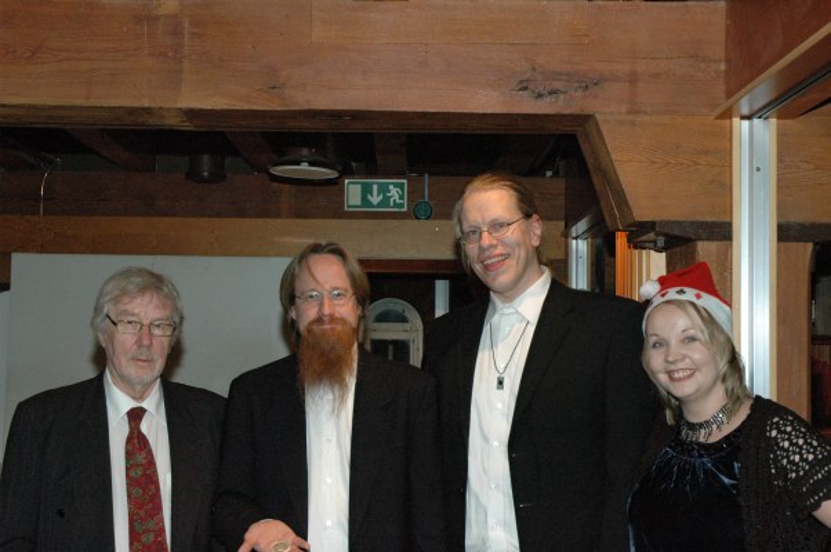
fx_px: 1176
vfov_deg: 26.4
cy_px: 276
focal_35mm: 51
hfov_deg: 38.9
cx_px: 416
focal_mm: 34
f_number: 7.1
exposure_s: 1/60
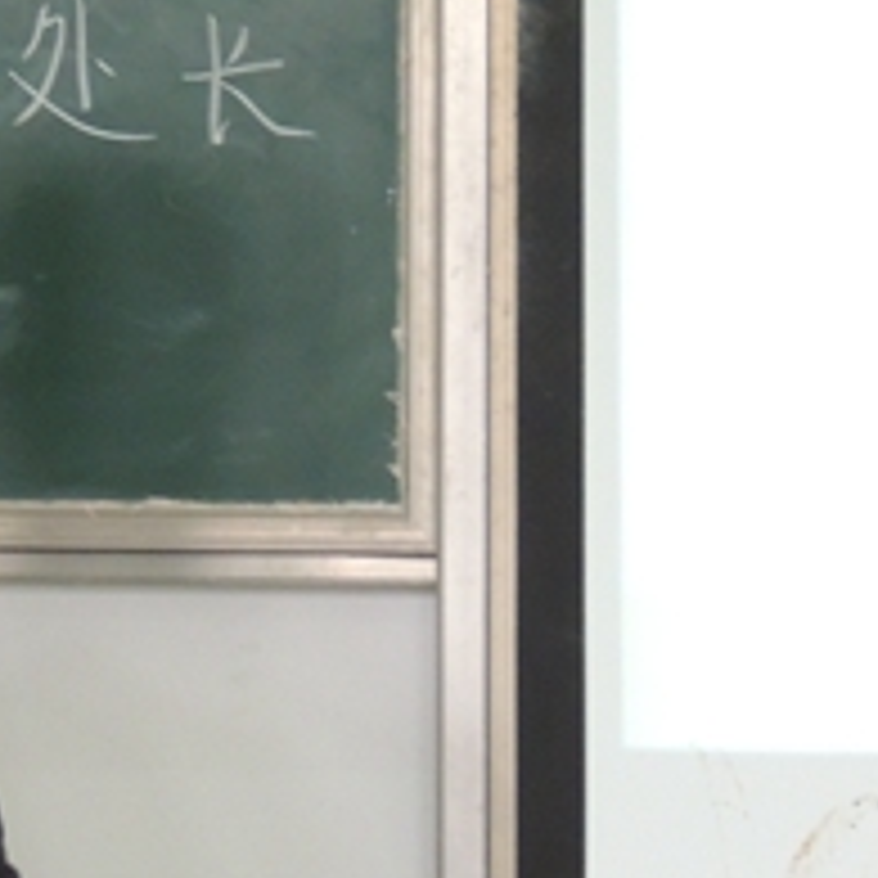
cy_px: 403
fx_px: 15553
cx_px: -385
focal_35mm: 542
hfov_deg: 3.2
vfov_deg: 3.2
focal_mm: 35.6
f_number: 4.6
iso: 800
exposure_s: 1/13
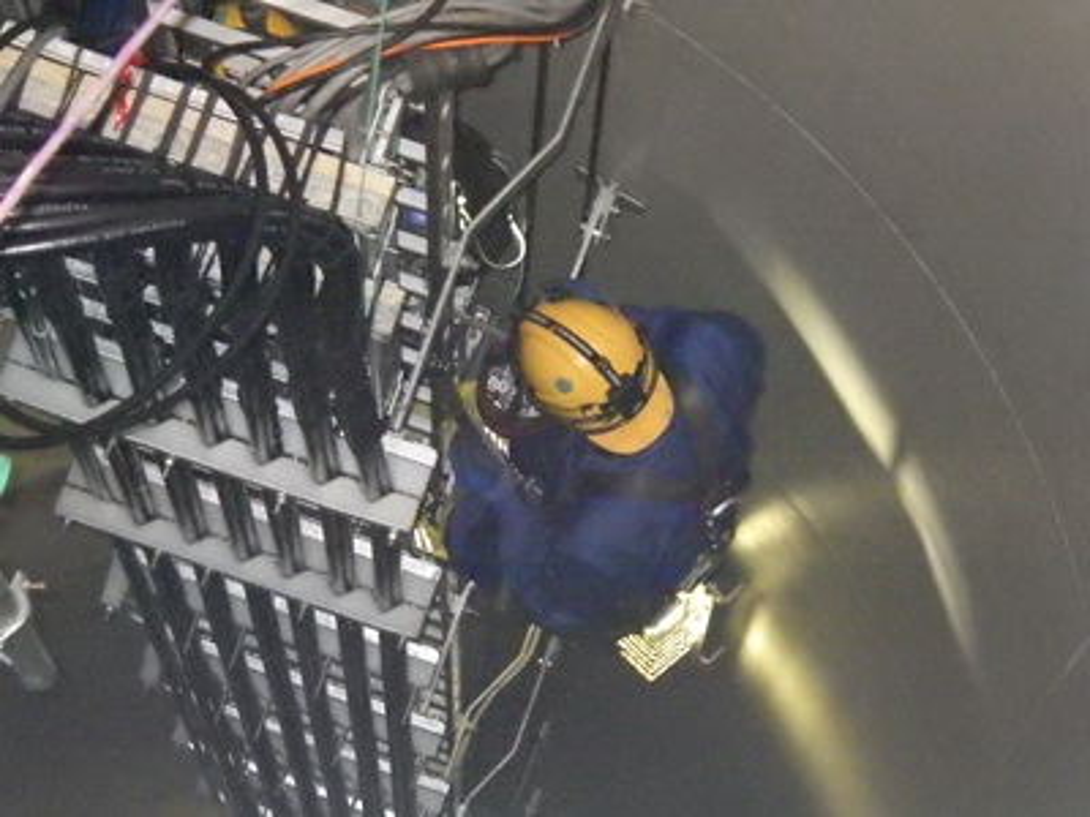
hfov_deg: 14.1
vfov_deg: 10.6
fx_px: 4408
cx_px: 545
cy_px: 408
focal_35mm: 140
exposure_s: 1/125
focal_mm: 25
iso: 6400
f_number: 5.5
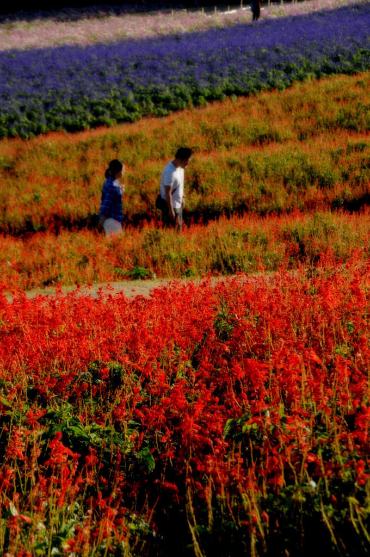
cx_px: 185
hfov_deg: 9.1
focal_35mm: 150
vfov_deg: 13.7
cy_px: 278
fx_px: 2319
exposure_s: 1/90
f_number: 11
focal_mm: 100
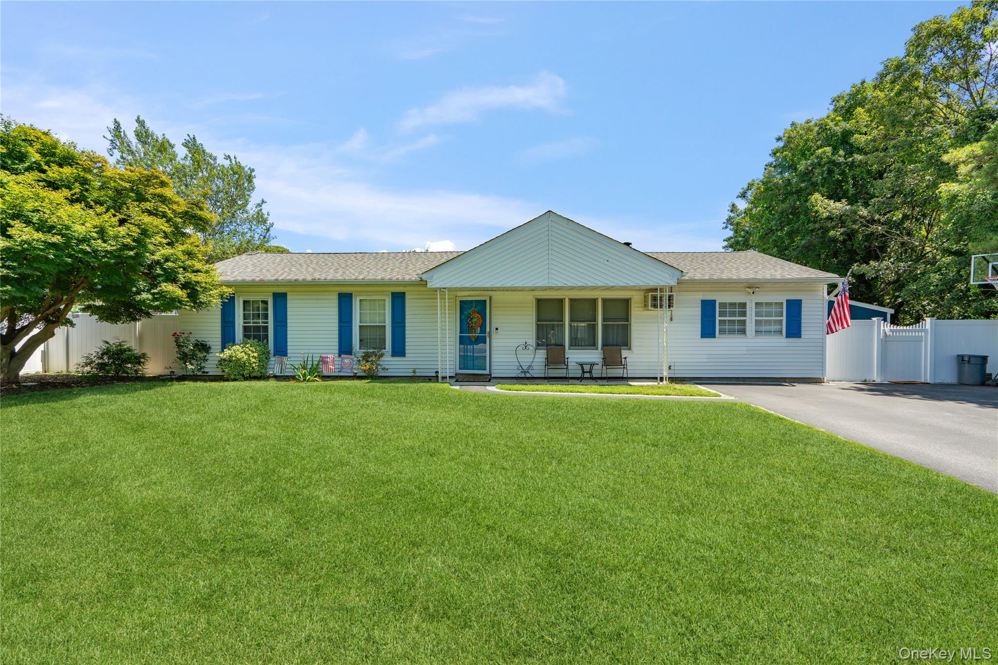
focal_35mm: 16
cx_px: 499
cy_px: 332
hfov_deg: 96.7
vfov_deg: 73.7
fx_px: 443
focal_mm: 16
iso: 100
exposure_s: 1/200
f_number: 5.6
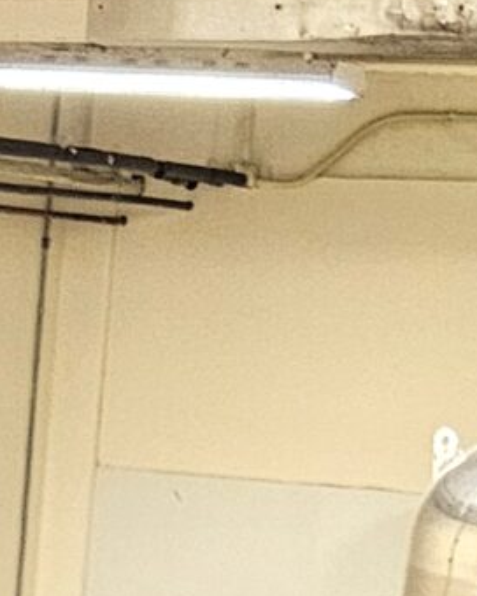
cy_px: 1993
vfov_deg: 8.7
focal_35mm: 169
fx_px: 2982
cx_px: -114
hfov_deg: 9.0
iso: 640
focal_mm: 6.3
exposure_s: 1/120
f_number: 1.7
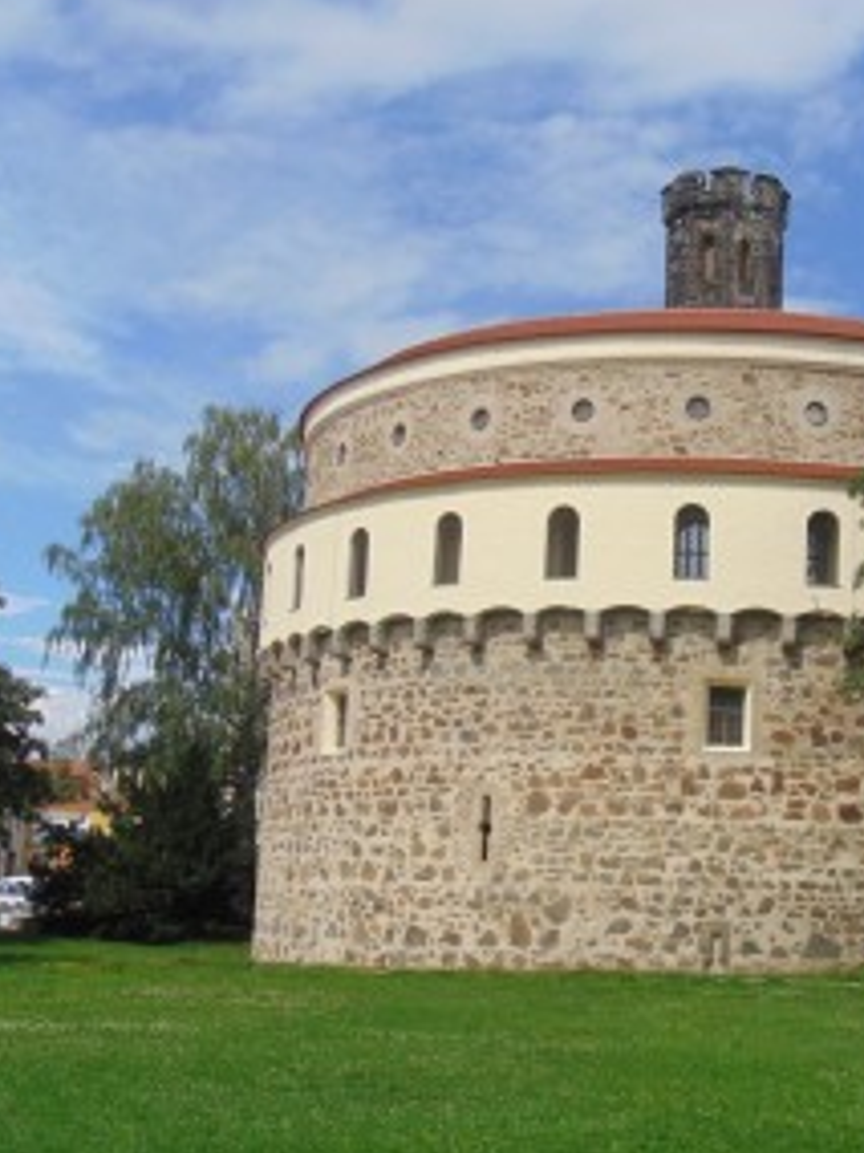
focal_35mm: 55
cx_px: 698
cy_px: 568
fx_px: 1830
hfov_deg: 26.1
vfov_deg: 34.9
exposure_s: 1/320
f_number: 8.5
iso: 80
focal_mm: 6.9
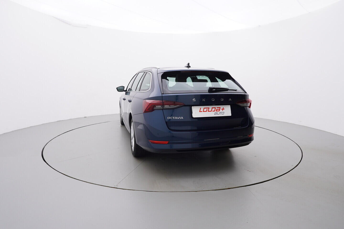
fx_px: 215
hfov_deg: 77.3
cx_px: 172
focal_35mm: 22
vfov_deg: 56.2
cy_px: 114
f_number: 5
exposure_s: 1/80
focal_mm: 15
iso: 200
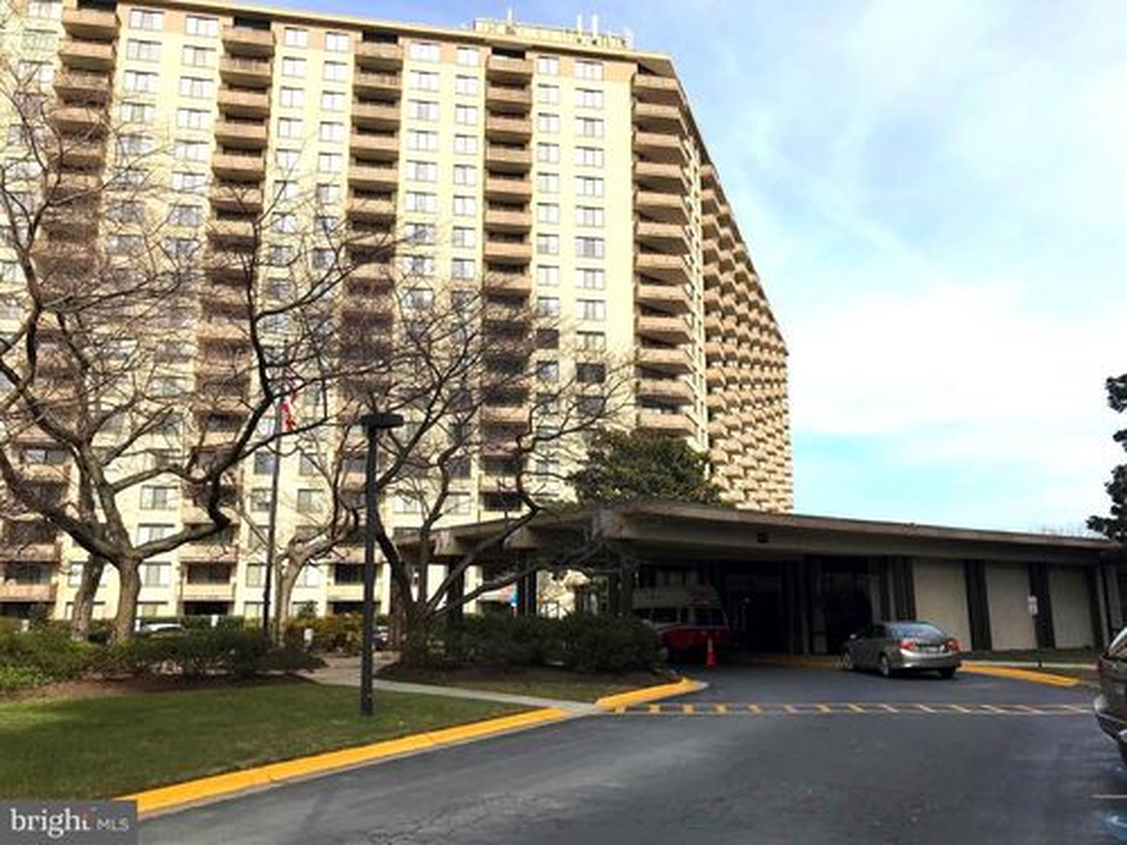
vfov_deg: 49.7
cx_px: 564
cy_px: 422
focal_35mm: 28
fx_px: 912
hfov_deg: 63.4
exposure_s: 1/2083
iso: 20
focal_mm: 3.99
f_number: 1.8
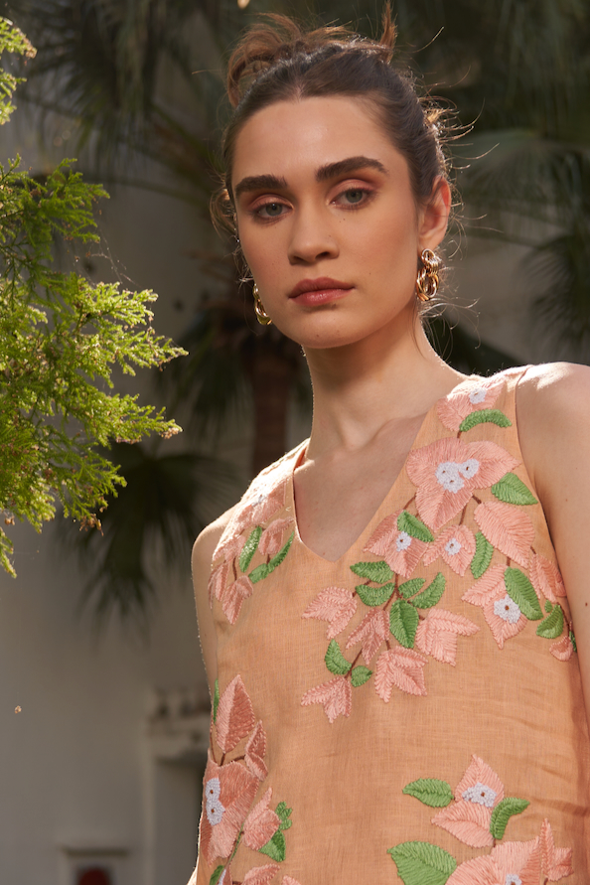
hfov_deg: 24.1
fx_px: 1377
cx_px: 399
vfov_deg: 35.3
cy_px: 582
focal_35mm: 56
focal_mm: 25
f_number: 2.8
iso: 50
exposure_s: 1/400
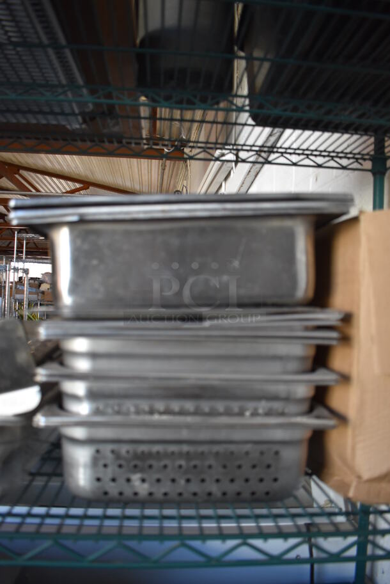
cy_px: 292
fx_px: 438
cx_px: 195
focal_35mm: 27
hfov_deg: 48.0
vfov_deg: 67.3
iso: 800
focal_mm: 18
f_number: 3.5
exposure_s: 1/200
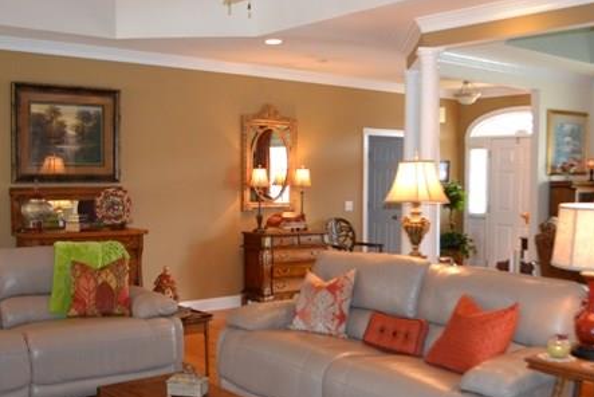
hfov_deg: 49.5
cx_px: 290
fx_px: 644
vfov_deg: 34.2
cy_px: 219
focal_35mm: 39
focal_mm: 18
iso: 1100
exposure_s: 1/60
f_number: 3.5
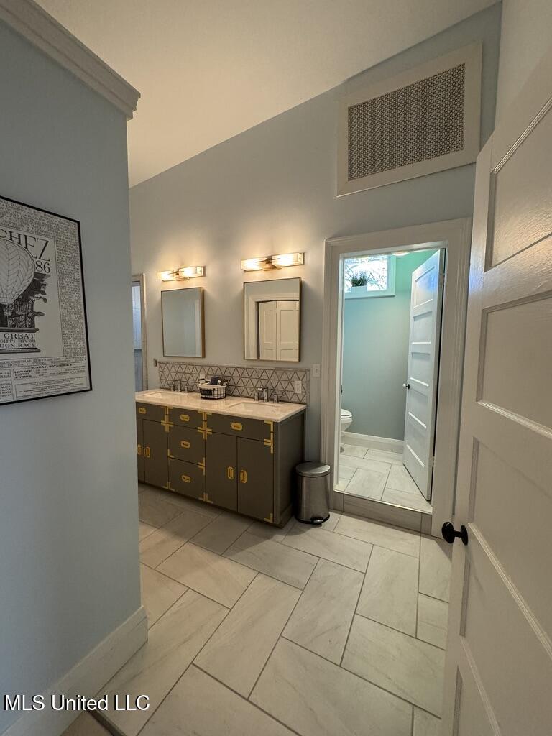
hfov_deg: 85.7
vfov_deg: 102.1
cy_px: 368
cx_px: 276
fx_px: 298
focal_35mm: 14
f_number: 2.2
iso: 250
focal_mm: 2.22
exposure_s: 1/60
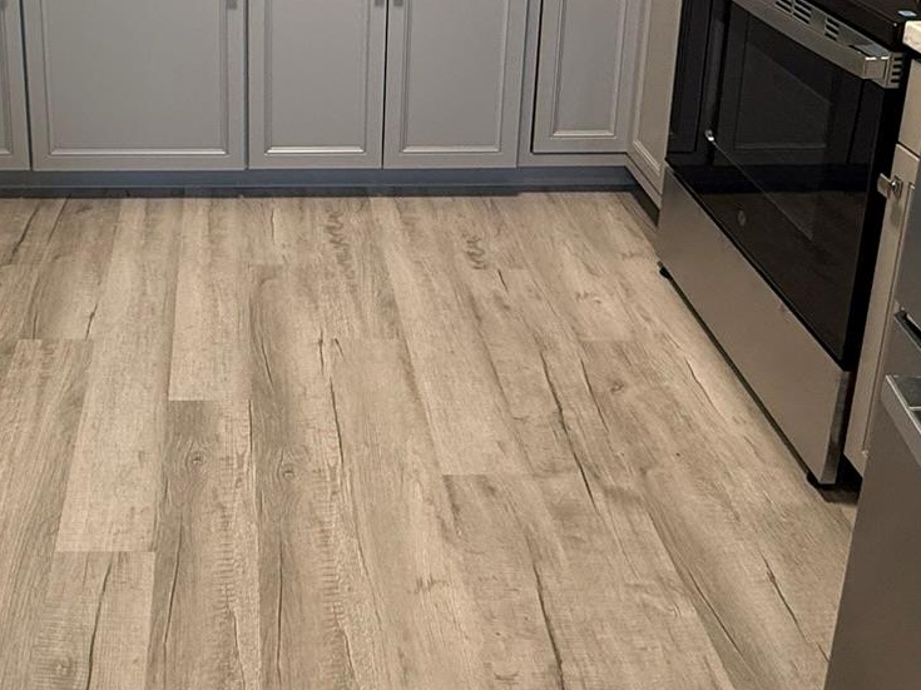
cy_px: -79
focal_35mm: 39
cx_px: 233
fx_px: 1037
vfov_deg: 32.2
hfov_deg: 46.2
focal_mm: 2.22
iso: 200
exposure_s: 1/60
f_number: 2.2
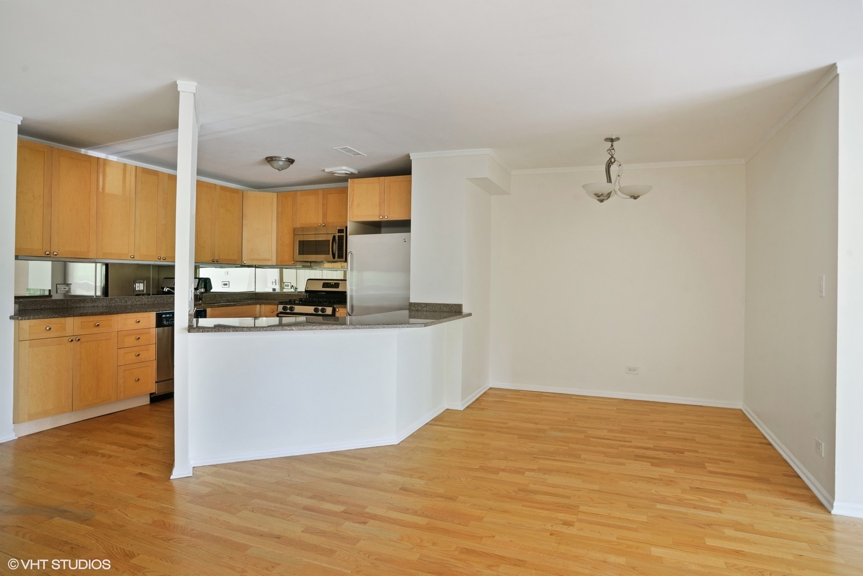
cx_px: 432
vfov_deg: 62.0
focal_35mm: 20
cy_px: 288
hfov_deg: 84.0
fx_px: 480
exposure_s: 1/4
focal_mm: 20
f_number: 8
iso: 400
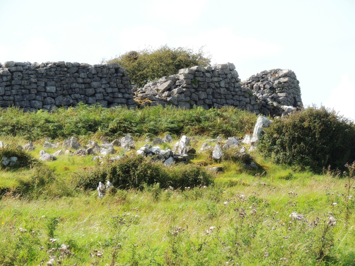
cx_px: 178
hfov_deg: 7.2
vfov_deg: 5.4
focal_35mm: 275
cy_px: 133
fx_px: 2820
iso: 180
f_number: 4.7
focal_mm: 49
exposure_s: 1/500
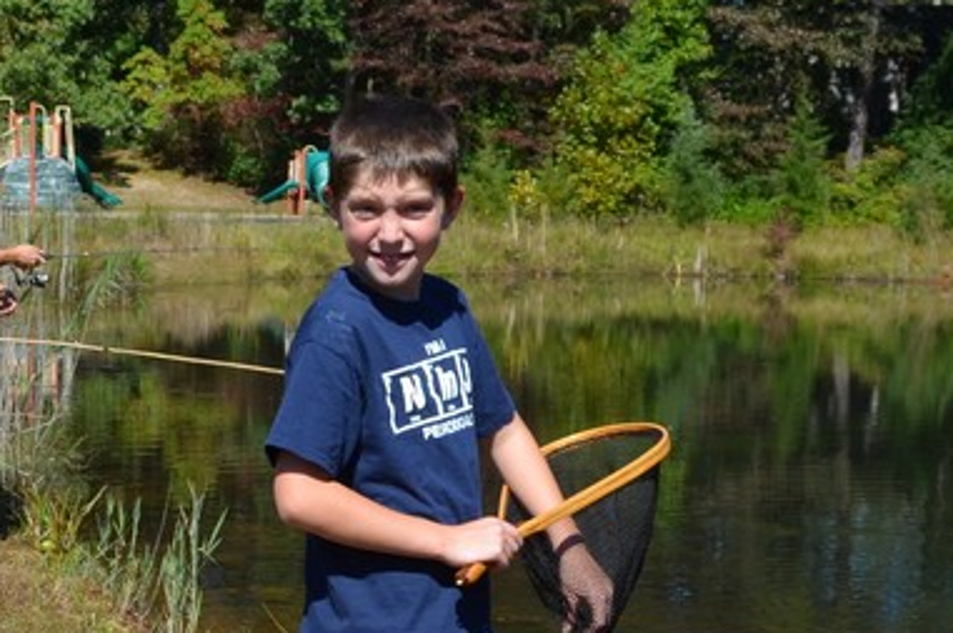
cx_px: 85
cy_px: 679
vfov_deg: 15.6
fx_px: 2247
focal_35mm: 85
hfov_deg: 23.3
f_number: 8
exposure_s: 1/250
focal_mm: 18
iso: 100
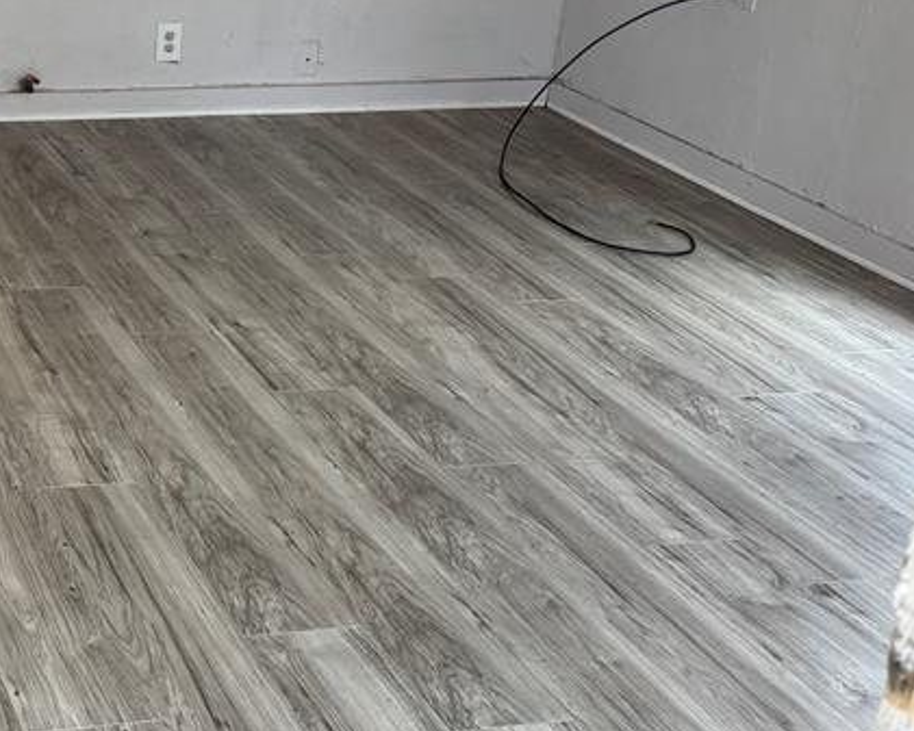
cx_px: -111
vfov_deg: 25.9
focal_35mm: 57
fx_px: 1542
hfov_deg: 29.5
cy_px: 82
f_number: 1.78
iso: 250
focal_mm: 6.76
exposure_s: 1/60
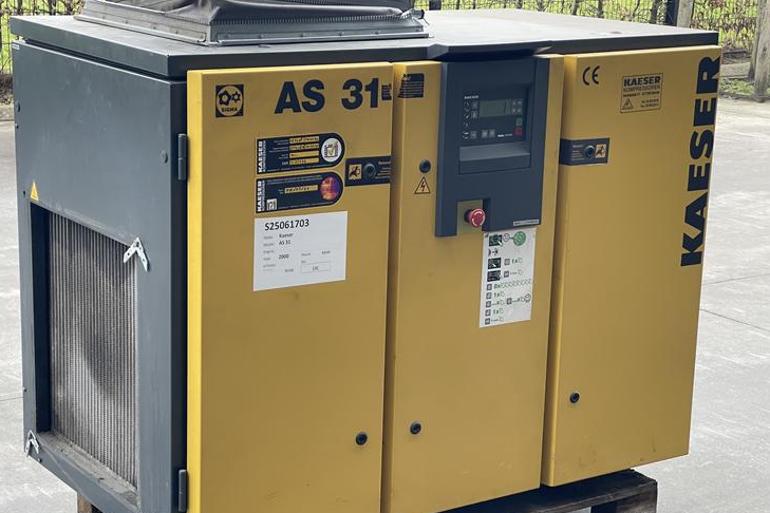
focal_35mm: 73
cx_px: 361
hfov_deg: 27.7
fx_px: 1561
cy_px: 305
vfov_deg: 18.7
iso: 125
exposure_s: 1/99
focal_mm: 7.5
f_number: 2.2
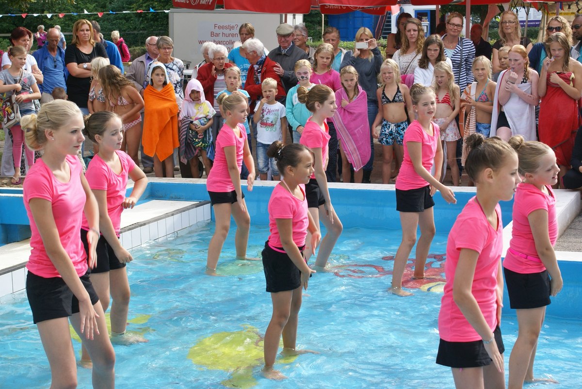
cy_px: 194
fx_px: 1092
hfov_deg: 29.8
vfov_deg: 20.2
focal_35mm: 68
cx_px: 291
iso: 100
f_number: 8
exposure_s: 1/160
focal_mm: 45
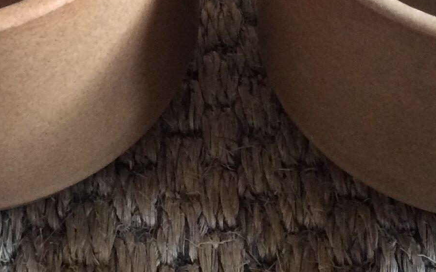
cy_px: 4
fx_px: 1164
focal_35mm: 98
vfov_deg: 13.2
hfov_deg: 21.2
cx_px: 224
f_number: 2.4
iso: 160
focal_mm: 3.3
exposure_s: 1/25
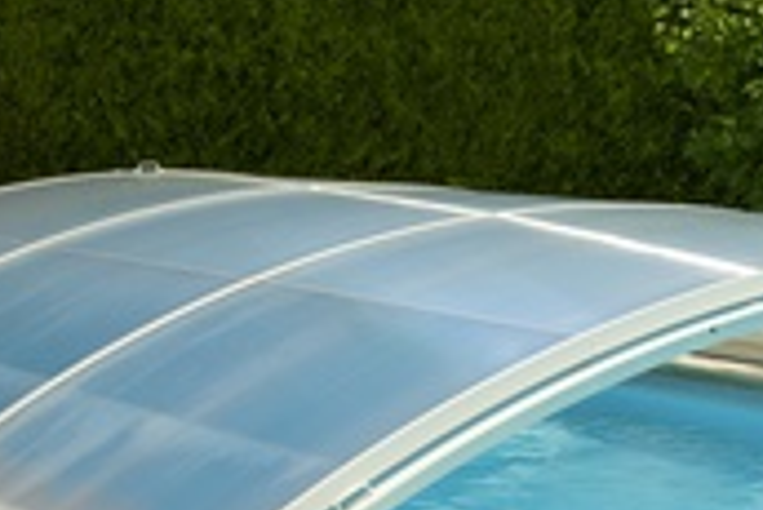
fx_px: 2503
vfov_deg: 11.6
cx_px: 761
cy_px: 432
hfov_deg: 17.0
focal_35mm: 118
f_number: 9
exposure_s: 1/500
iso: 200
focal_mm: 32
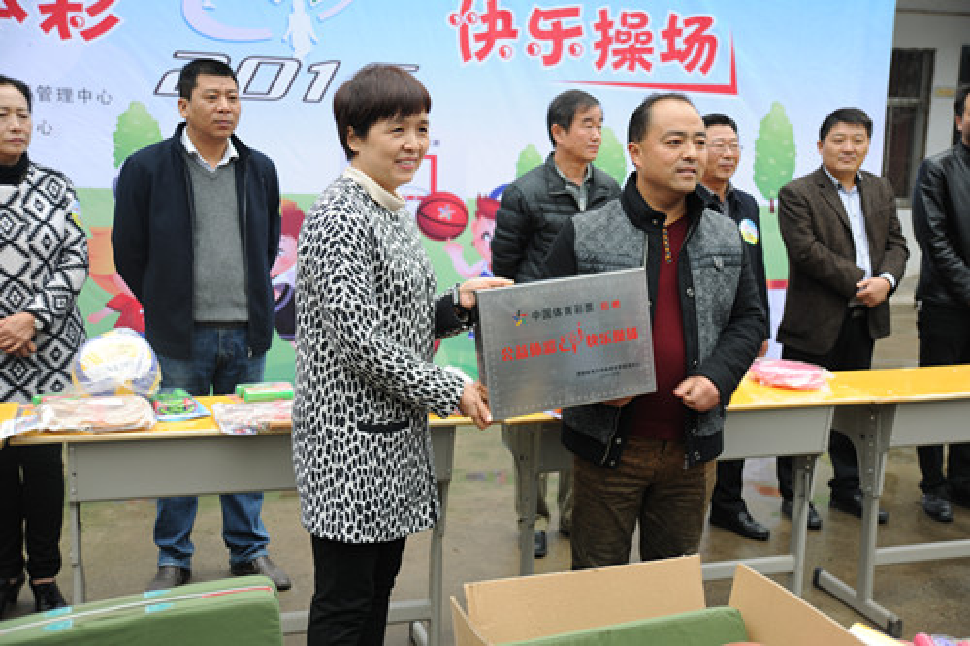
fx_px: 1077
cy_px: 323
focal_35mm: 40
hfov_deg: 48.5
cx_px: 485
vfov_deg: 33.4
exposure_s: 1/60
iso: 100
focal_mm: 40
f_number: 3.5
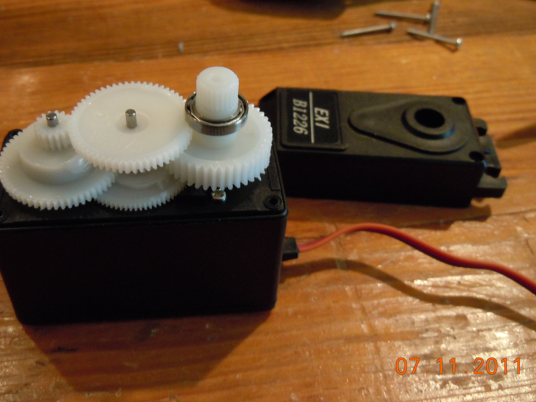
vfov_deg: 36.7
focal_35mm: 39
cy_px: 160
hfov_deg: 47.5
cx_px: 207
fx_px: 604
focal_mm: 5.4
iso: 400
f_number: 3.5
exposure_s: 1/5
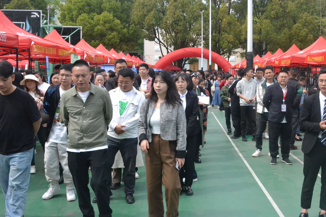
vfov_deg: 32.6
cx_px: 184
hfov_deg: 47.3
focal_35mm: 41
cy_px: 91
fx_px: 371
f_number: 16
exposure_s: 1/1000
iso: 3200
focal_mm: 22
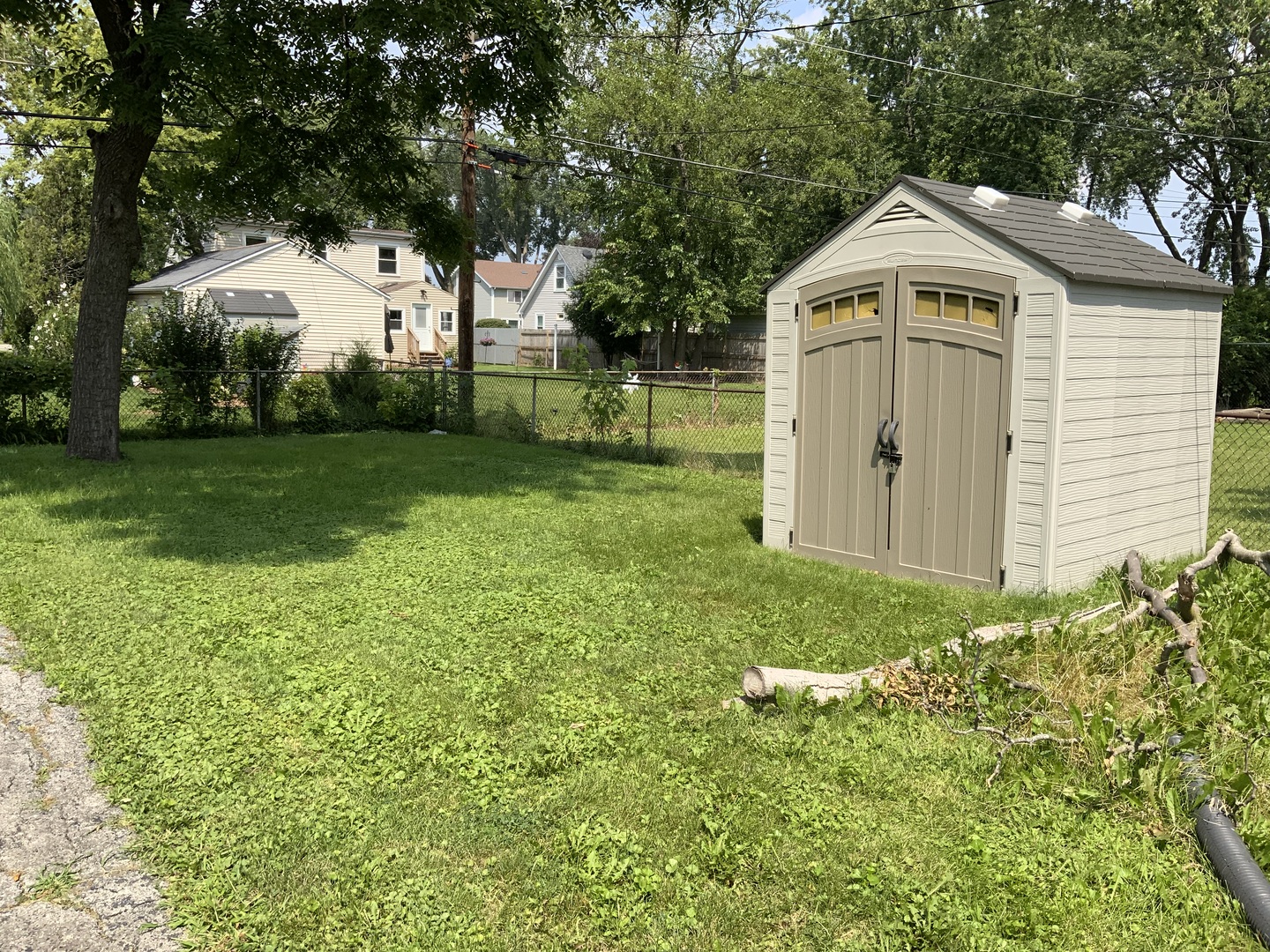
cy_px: 476
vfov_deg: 48.2
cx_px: 635
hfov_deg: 61.7
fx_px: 1064
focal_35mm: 29
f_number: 1.8
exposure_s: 1/1311
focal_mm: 3
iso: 16
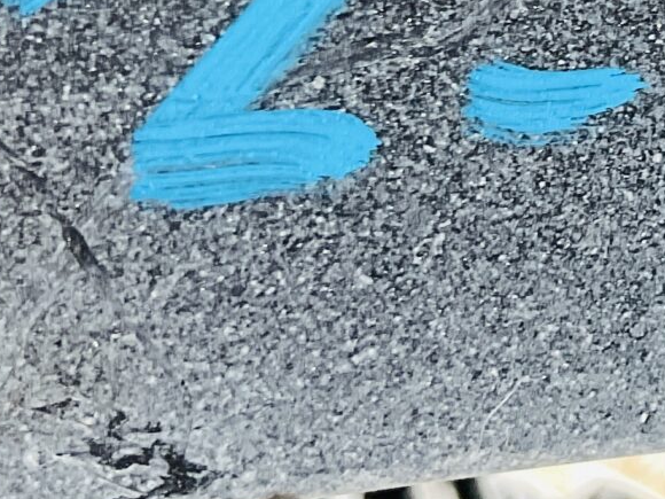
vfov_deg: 11.2
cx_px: 1175
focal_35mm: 128
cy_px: -205
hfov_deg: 13.8
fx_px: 2459
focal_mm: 3
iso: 64
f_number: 1.8
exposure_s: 1/120
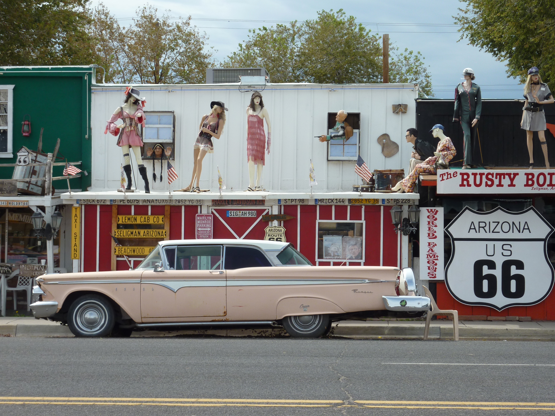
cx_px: 291
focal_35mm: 76
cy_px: 210
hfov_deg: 25.7
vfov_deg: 19.4
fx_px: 1219
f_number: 4.5
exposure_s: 1/500
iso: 80
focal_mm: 11.9
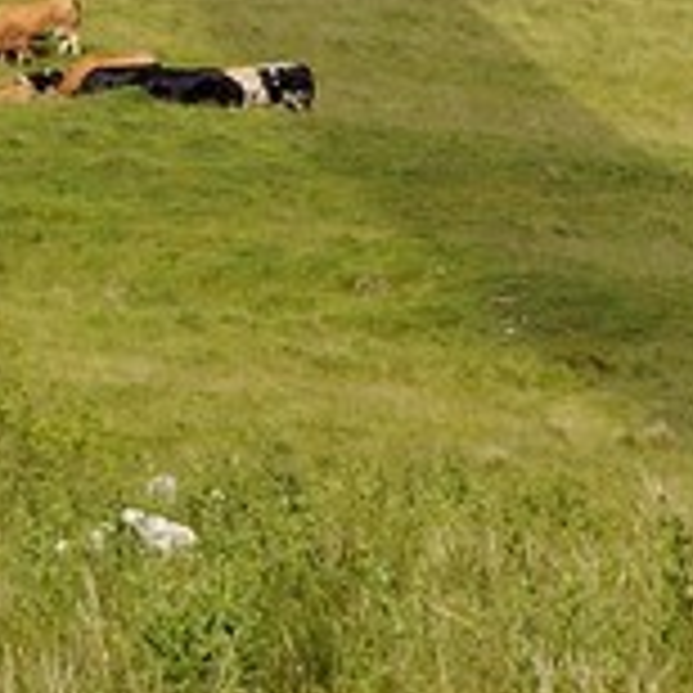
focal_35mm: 927
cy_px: -1184
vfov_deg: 1.9
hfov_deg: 1.9
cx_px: 1616
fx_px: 20996
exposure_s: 1/320
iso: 200
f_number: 11
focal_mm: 105
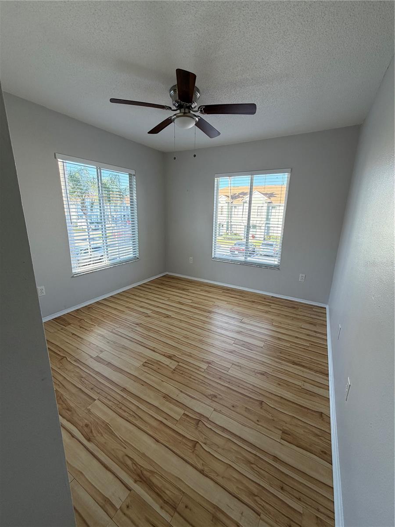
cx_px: 198
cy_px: 264
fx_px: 213
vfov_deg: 102.1
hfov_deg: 85.7
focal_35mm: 14
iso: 64
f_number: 2.2
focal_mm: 2.22
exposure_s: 1/121
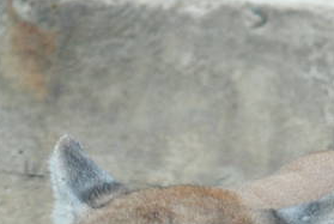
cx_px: 433
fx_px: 8791
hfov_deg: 2.2
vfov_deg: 1.5
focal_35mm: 946
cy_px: 610
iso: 280
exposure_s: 1/125
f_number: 4.8
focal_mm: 110
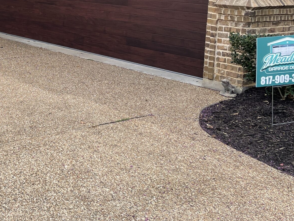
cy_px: 13
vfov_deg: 24.7
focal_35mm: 57
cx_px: -1
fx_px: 484
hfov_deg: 31.2
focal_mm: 4.2
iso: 32
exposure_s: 1/917
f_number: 1.6
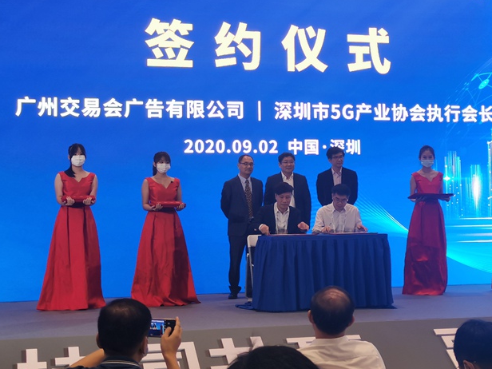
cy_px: 134
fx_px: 1052
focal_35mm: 74
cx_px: 300
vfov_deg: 19.9
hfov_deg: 26.3
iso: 80
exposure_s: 1/100
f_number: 1.8
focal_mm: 5.58
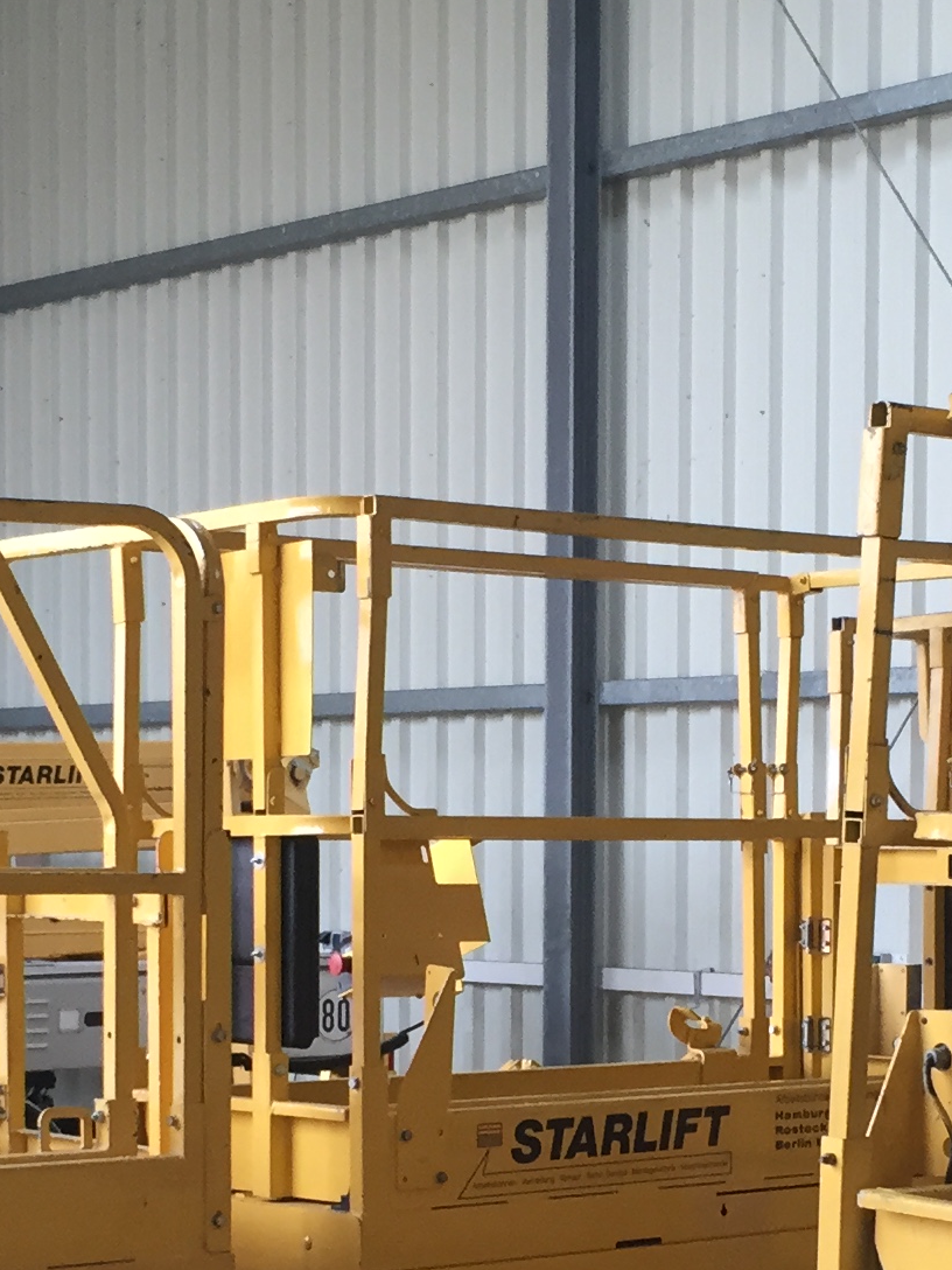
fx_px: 3190
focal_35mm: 87
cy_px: 983
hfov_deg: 17.0
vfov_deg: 22.3
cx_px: 558
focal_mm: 4.15
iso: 64
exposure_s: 1/30
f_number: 2.2
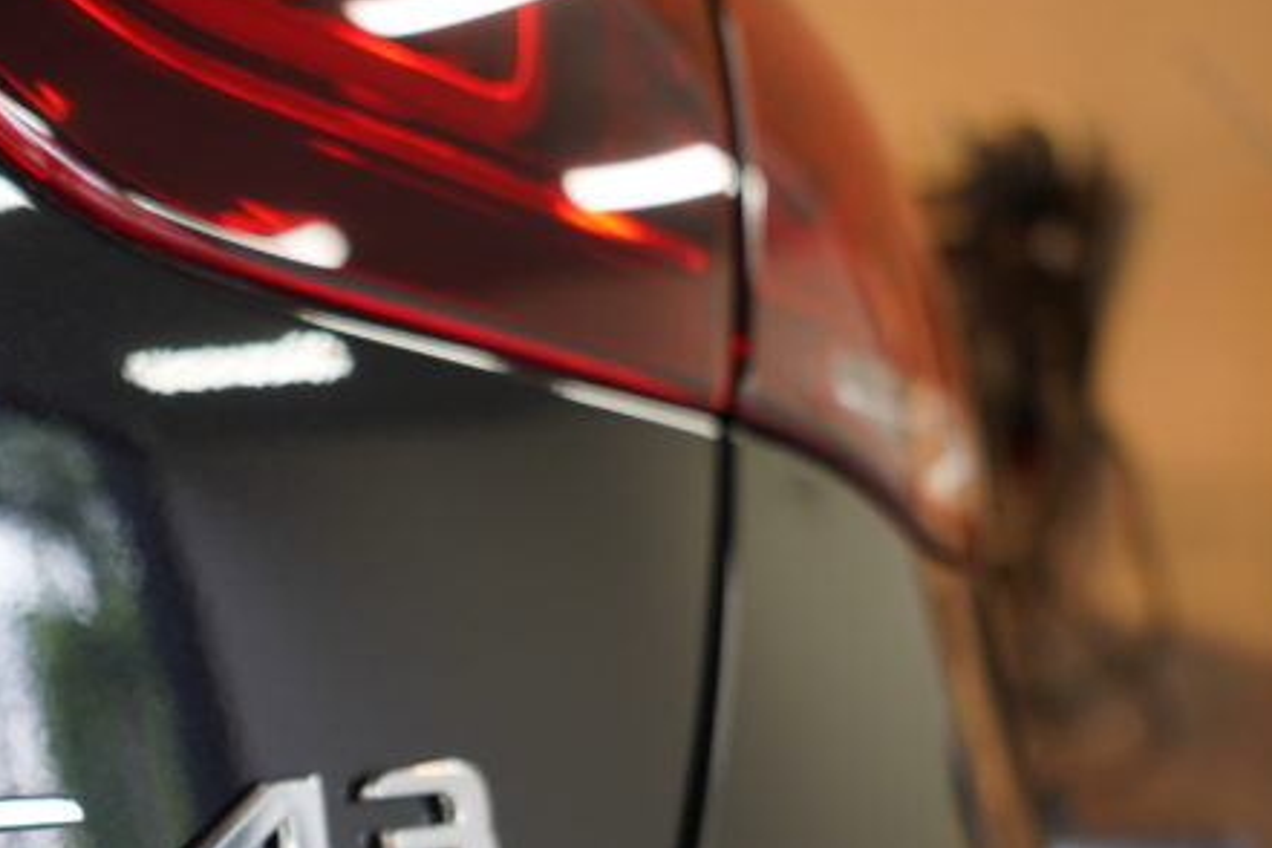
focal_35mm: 65
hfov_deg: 29.1
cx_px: 17
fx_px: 2296
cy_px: 948
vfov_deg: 19.9
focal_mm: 28
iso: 500
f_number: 4
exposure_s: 1/60
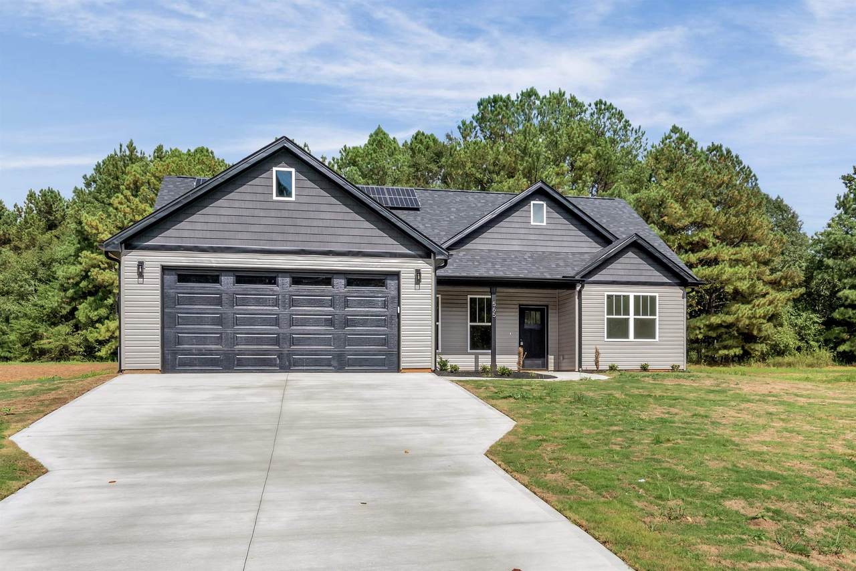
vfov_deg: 73.8
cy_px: 286
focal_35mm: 16
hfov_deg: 96.7
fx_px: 381
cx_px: 428
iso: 320
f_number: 7.1
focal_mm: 16
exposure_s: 1/1600
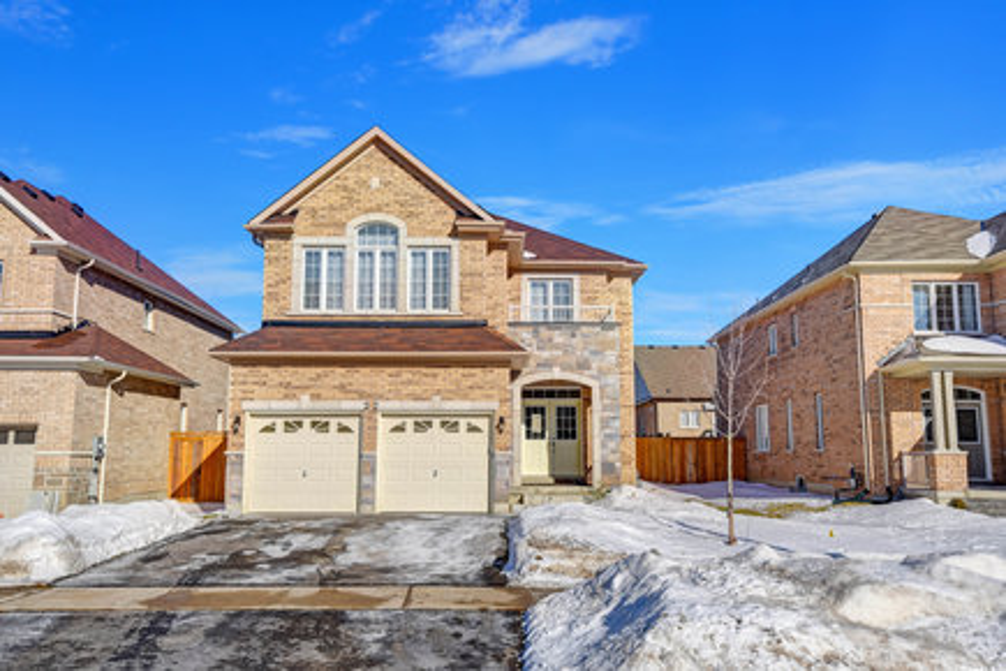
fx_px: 838
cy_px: 336
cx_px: 503
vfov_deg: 43.6
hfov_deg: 61.9
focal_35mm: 30
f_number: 8
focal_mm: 30
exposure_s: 1/800
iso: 100
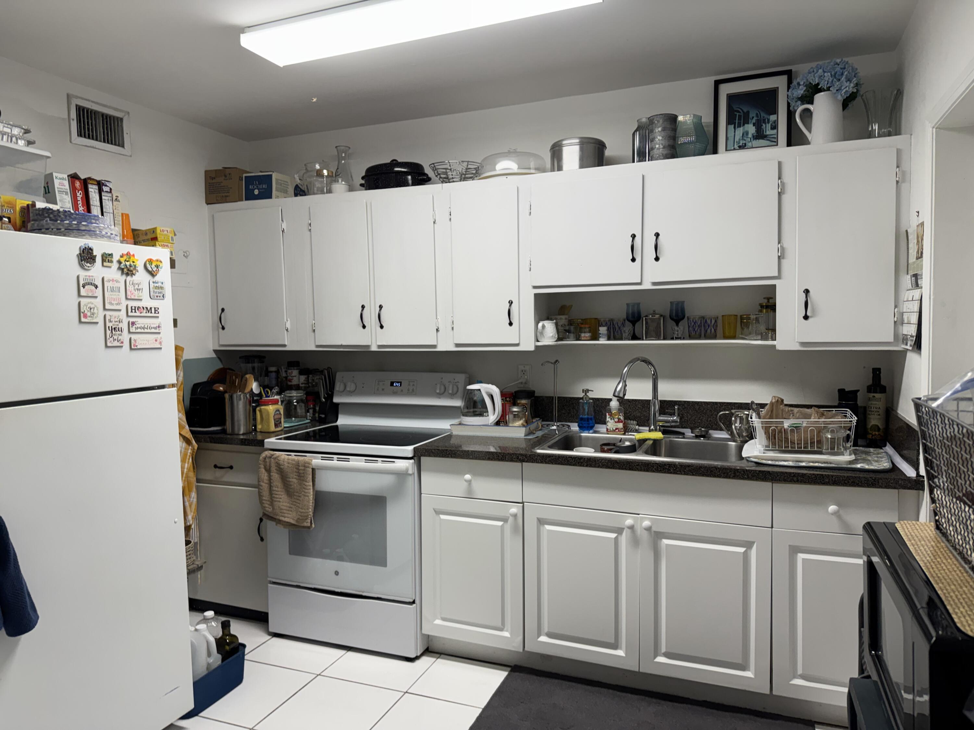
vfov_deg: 56.8
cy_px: 365
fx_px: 675
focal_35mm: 24
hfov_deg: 71.6
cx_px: 487
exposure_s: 1/120
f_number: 1.78
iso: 100
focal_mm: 6.76
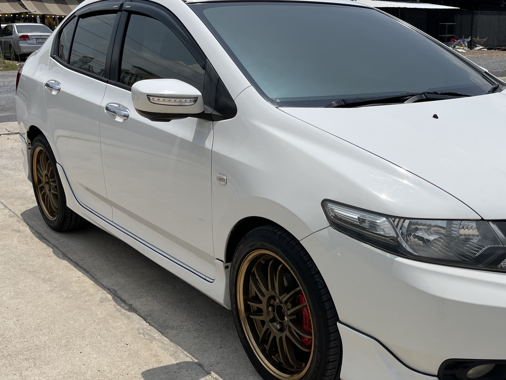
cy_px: 220
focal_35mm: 43
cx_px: 363
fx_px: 628
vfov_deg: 33.5
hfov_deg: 42.8
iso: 32
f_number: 1.6
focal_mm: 5.1
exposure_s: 1/9174
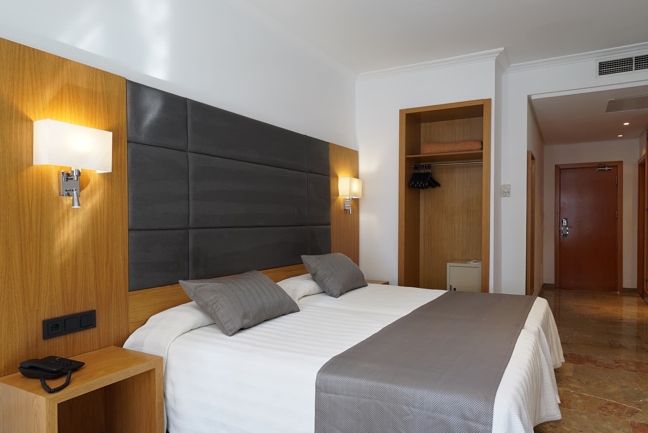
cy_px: 230
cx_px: 367
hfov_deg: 75.7
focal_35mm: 23
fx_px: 414
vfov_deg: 55.2
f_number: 4.5
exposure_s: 1/25
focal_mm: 18
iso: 125
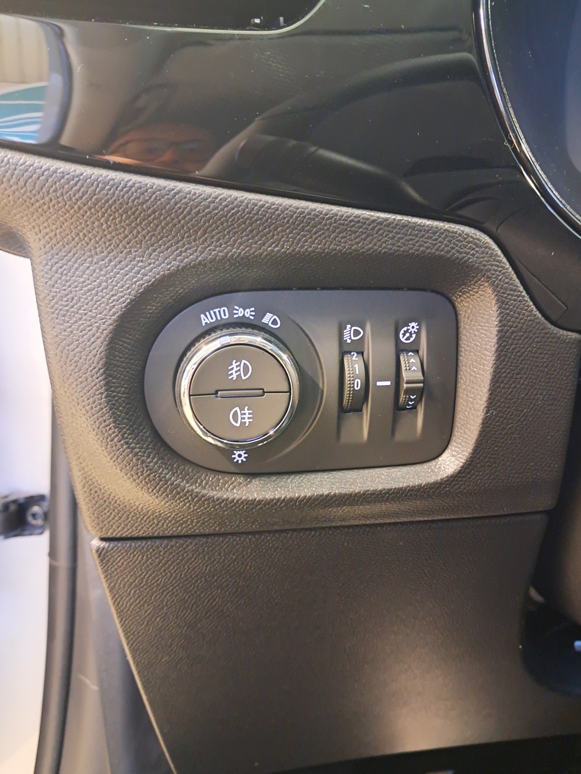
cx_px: 290
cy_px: 387
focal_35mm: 27
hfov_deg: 51.4
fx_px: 604
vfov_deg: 65.3
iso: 1000
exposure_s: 1/10
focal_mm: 4
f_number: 1.8
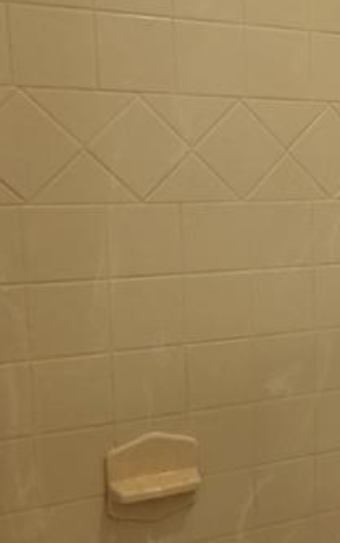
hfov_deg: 20.0
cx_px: 458
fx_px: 874
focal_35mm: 59
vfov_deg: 34.5
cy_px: 294
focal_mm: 5
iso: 250
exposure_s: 1/60
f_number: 1.8
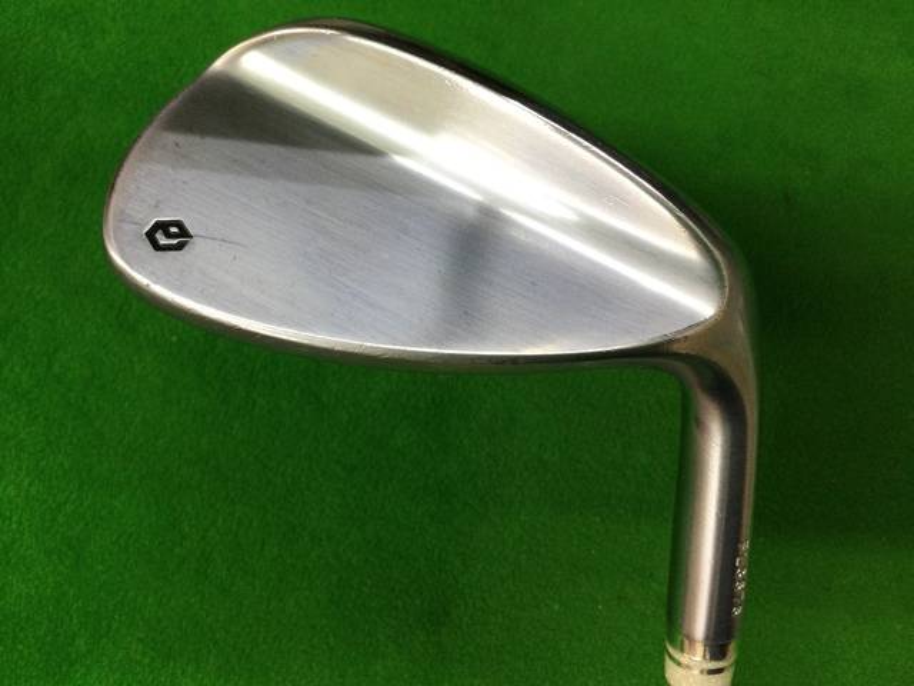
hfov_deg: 58.4
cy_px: 343
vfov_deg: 45.4
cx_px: 457
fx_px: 819
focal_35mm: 31
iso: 64
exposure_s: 1/30
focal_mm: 3.3
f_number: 2.4
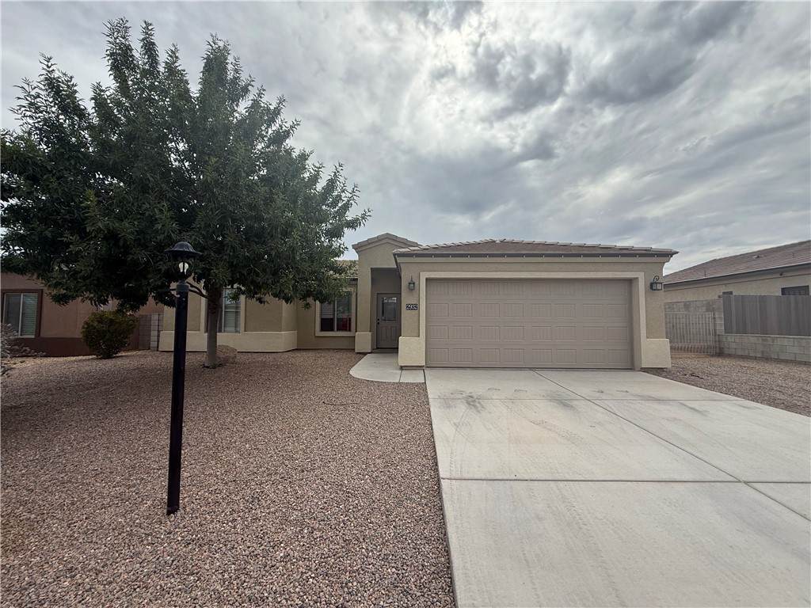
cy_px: 304
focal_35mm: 14
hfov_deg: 102.1
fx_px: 328
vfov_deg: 85.7
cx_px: 406
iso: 50
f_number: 2.2
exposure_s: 1/1848
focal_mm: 2.22
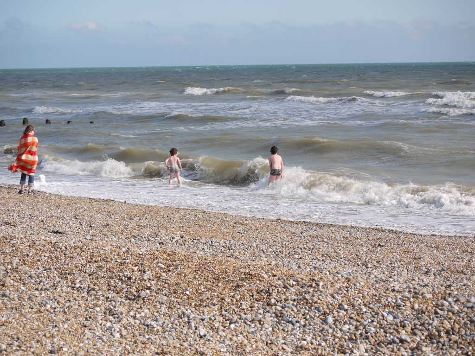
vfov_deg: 16.4
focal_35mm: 90
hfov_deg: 21.8
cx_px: 238
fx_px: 1235
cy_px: 178
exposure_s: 1/400
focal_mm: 45
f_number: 7.1
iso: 100
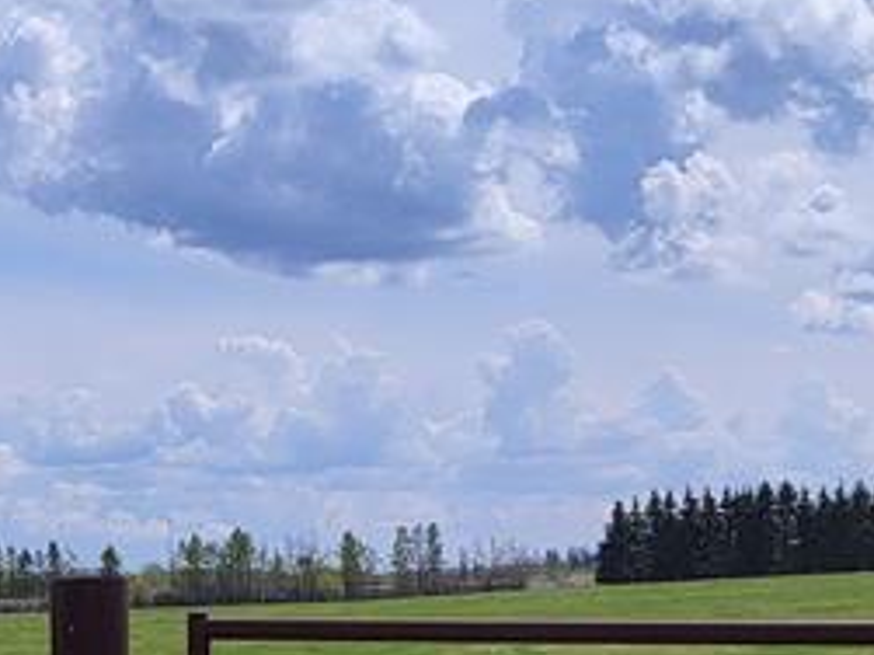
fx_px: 2675
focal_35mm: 106
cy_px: 798
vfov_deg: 13.5
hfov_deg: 18.4
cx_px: 212
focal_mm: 5.4
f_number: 1.8
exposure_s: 1/6493
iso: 40
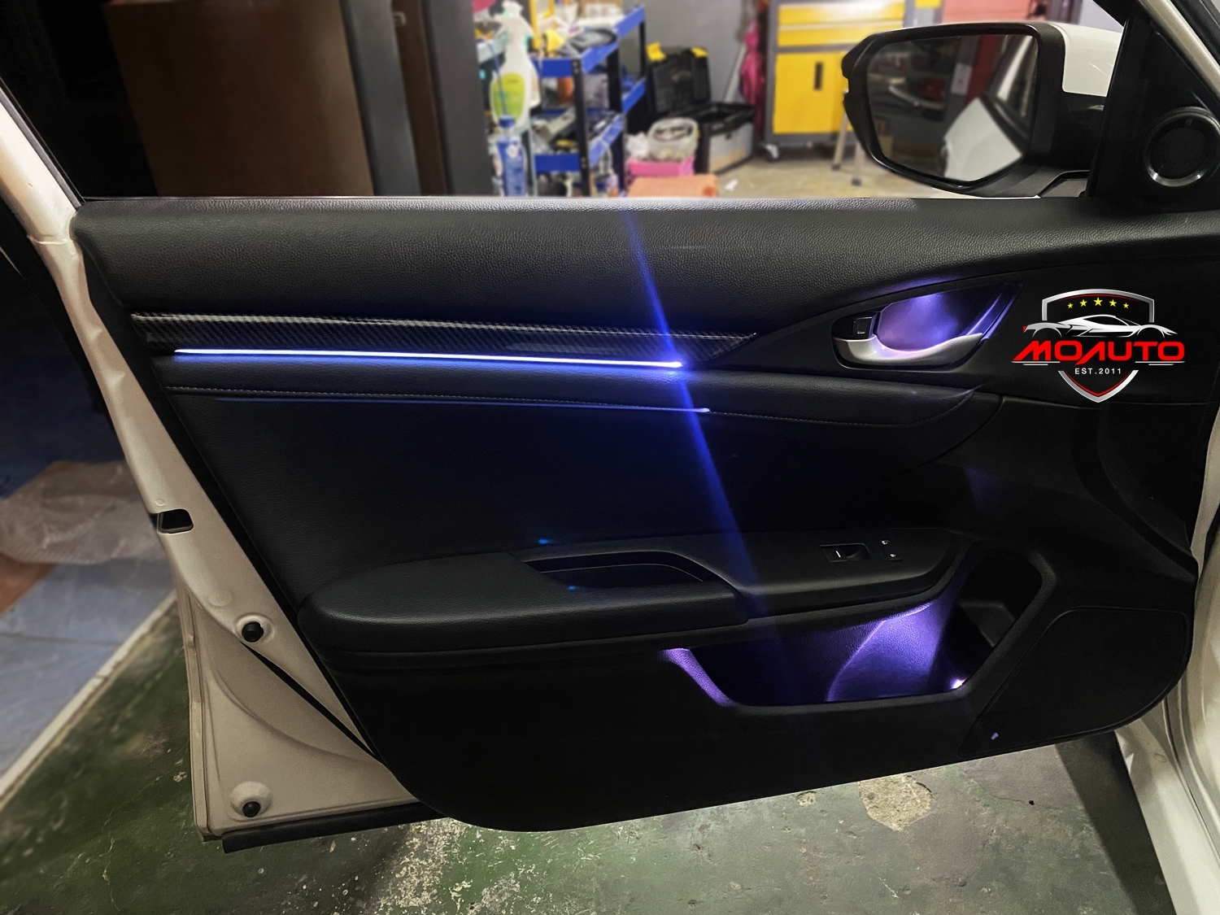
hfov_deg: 67.3
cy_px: 458
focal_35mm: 26
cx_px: 610
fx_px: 916
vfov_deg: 53.1
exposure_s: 1/25
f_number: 1.8
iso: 800
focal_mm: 4.25
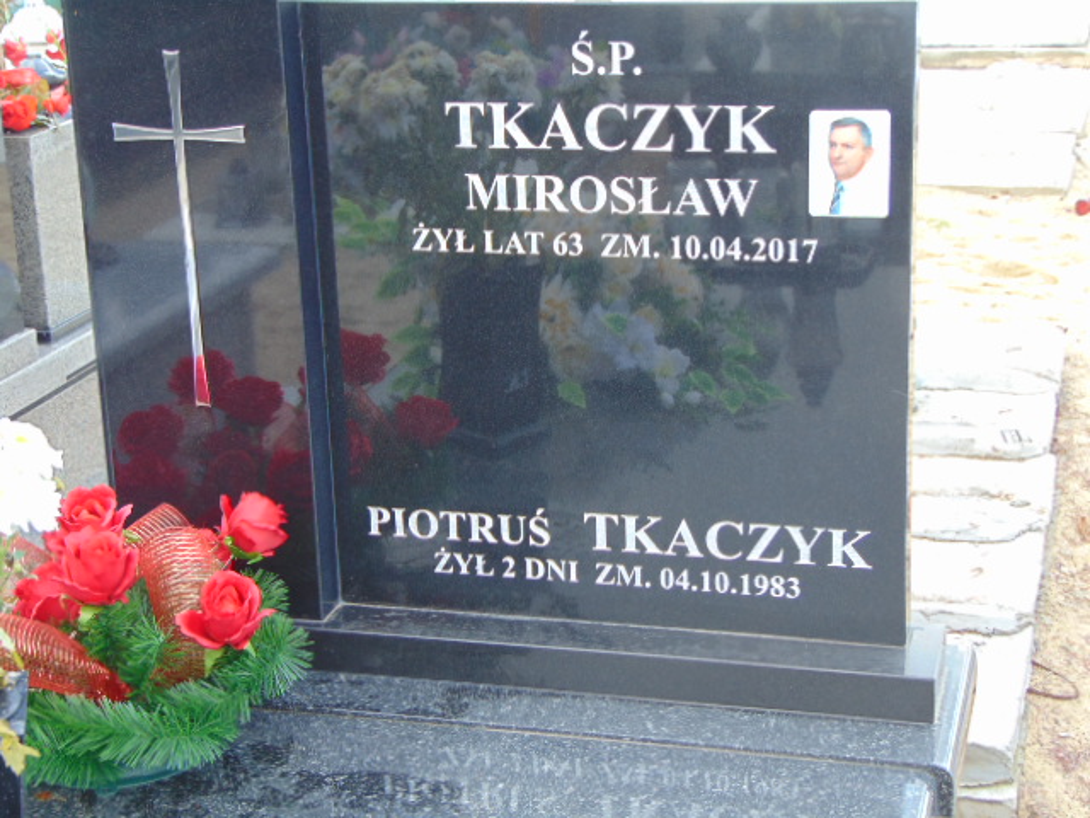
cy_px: 409
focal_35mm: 71
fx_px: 2236
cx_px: 545
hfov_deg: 27.4
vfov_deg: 20.7
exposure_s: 1/60
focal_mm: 12.8
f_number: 3.7
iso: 80
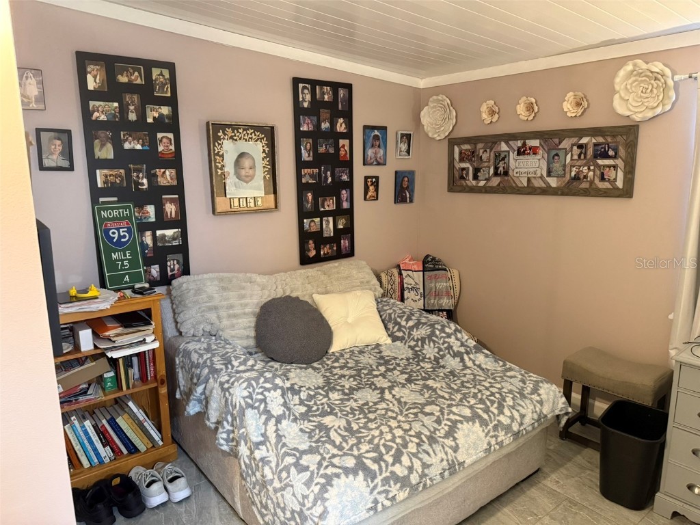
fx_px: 485
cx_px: 350
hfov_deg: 71.6
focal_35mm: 24
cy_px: 262
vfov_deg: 56.8
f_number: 1.78
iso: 500
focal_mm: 6.76
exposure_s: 1/60
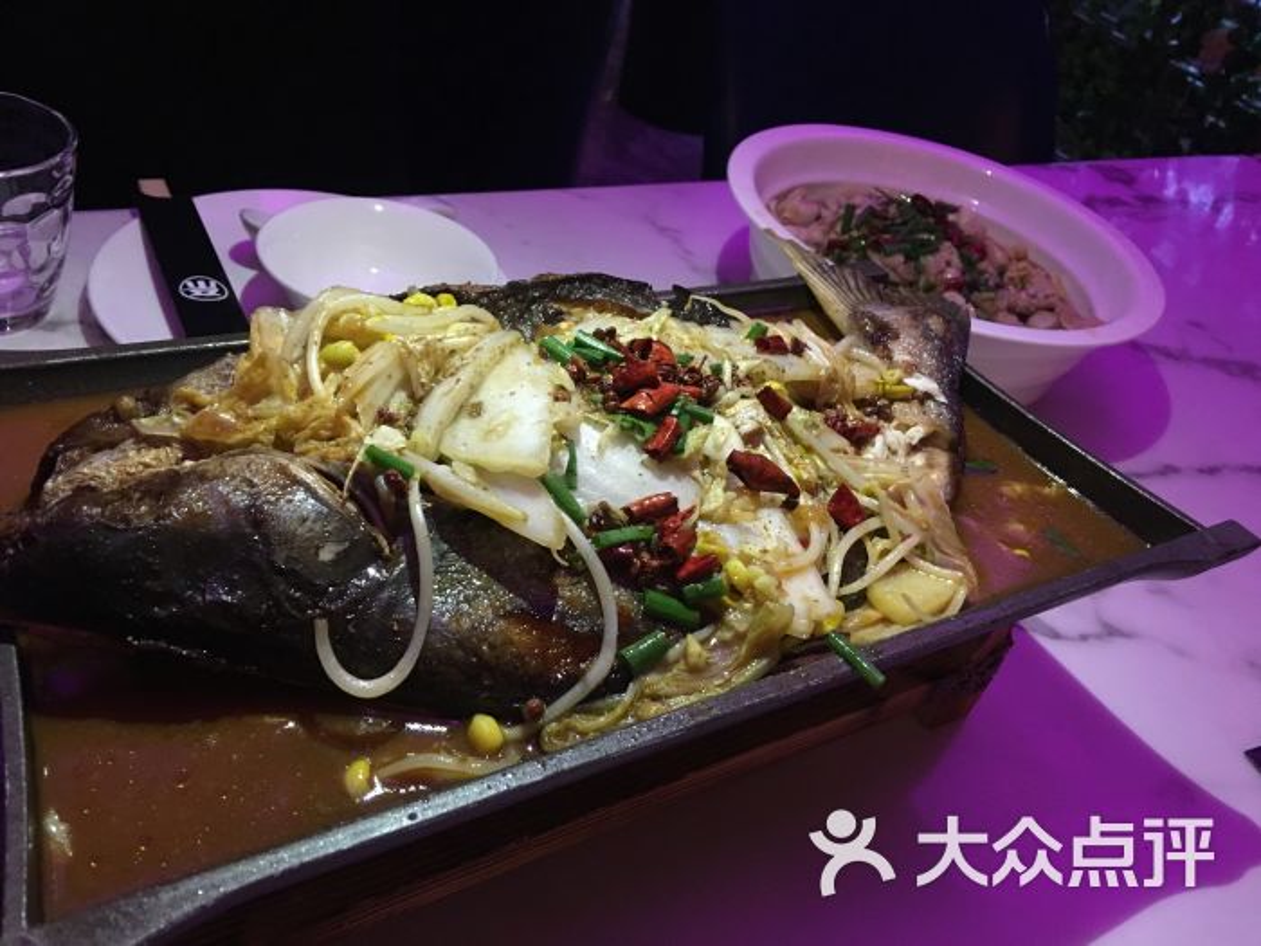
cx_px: 630
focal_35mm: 29
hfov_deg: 61.7
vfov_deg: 48.2
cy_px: 473
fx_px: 1056
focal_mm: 4.15
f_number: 2.2
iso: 125
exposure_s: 1/17
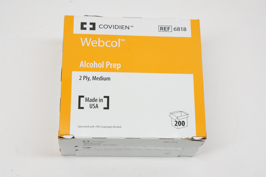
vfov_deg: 19.3
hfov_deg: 28.7
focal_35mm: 70
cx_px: 133
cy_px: 88
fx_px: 520
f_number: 8
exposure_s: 1/100
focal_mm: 47
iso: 800
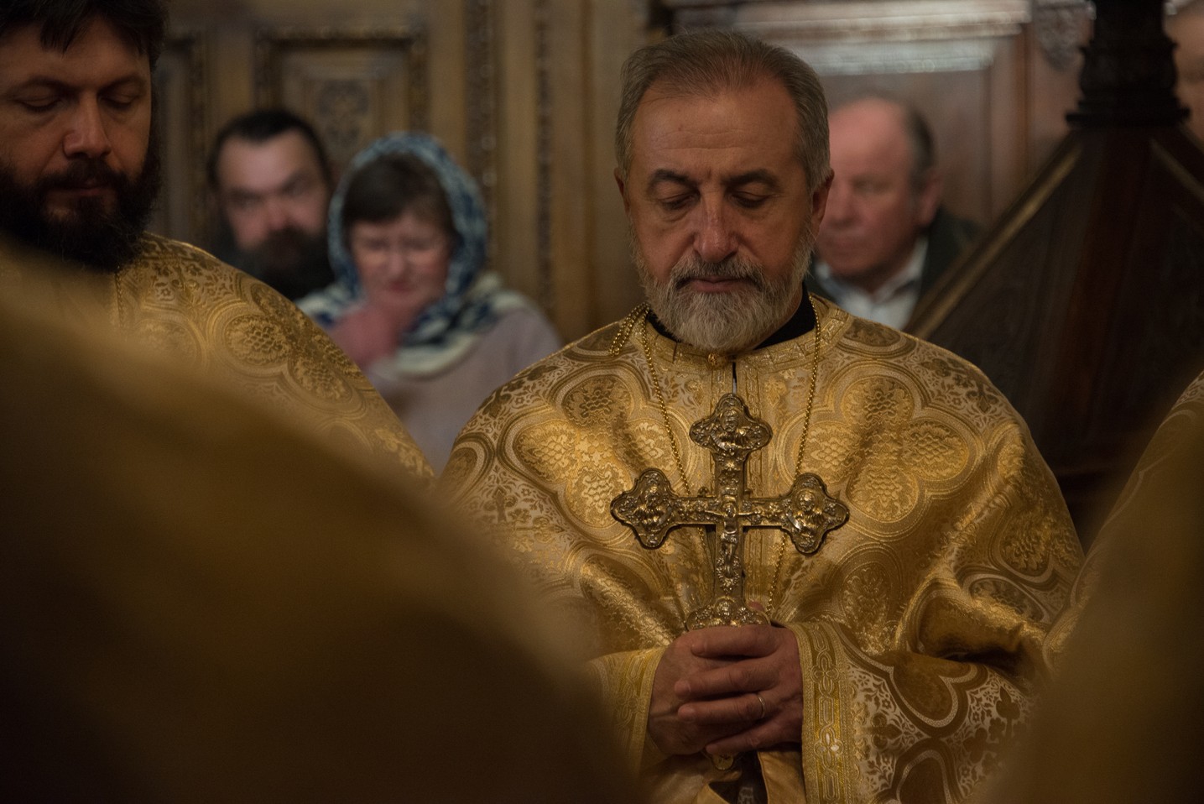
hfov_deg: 10.3
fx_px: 6691
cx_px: 602
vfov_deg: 6.9
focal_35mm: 200
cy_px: 402
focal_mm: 200
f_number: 5.6
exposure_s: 1/50
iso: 3200
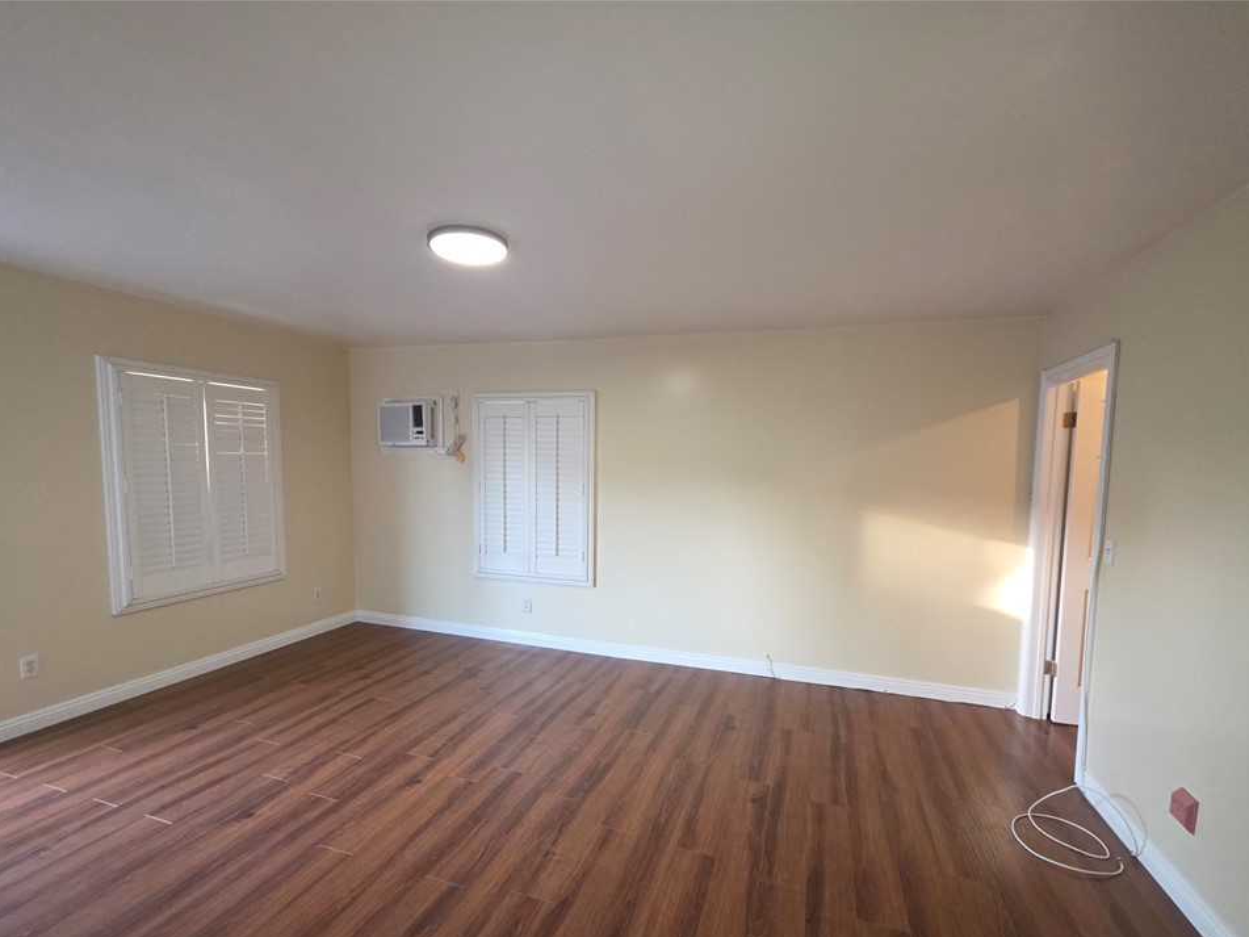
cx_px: 647
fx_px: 505
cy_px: 503
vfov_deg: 85.5
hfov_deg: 102.0
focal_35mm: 14
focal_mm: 2.2
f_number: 1.9
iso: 200
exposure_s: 1/60
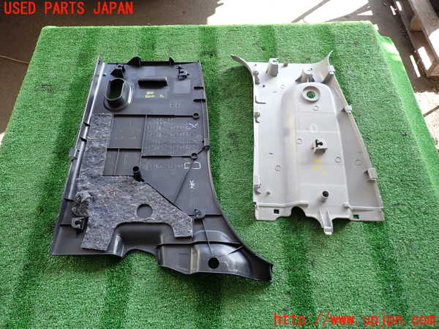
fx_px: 317
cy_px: 164
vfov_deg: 54.9
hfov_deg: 69.4
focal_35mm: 25
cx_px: 220
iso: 100
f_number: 2
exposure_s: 1/100
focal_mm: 4.5
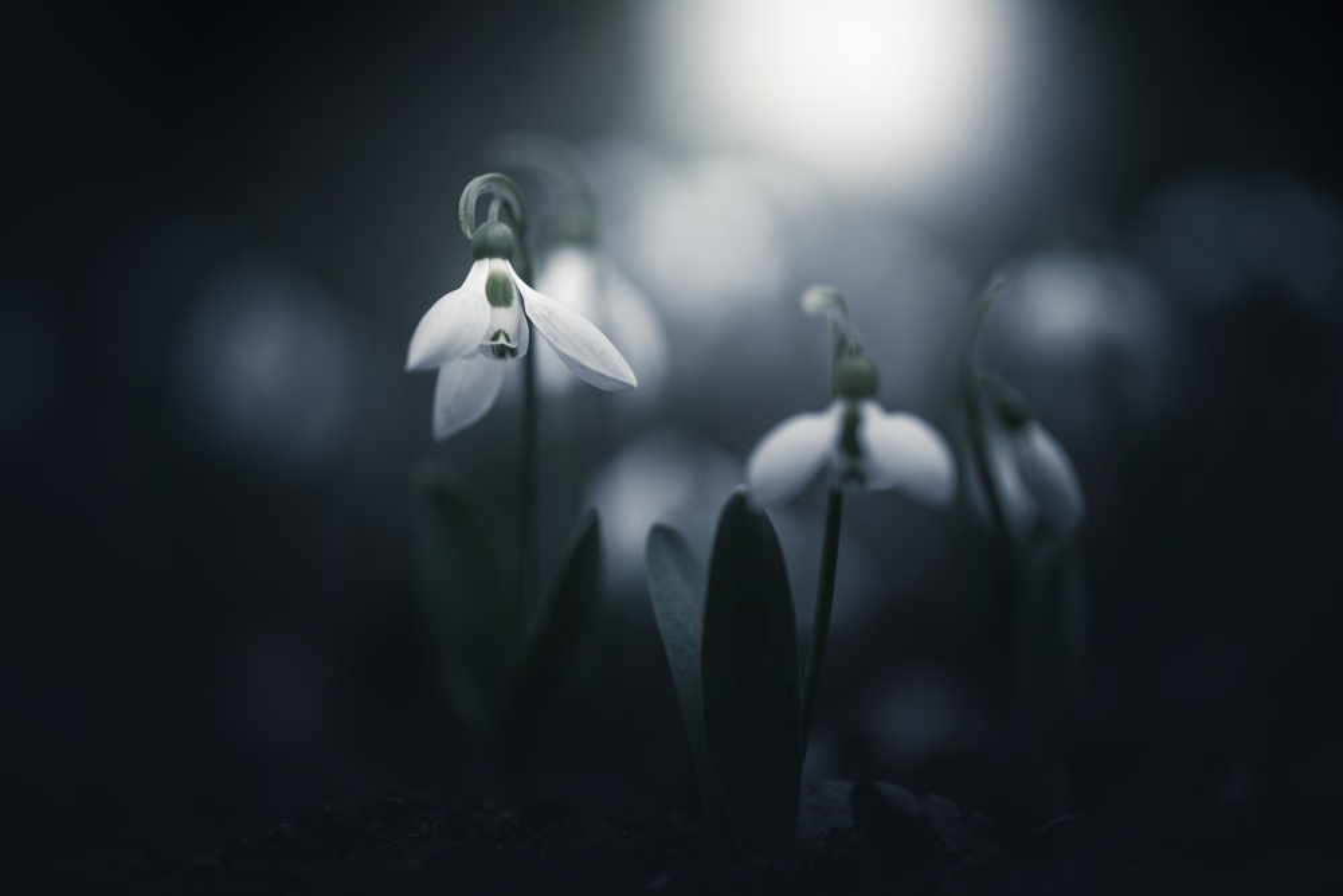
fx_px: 3731
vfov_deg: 13.7
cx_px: 672
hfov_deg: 20.4
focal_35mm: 100
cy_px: 448
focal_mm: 100
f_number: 2
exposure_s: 1/1600
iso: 125
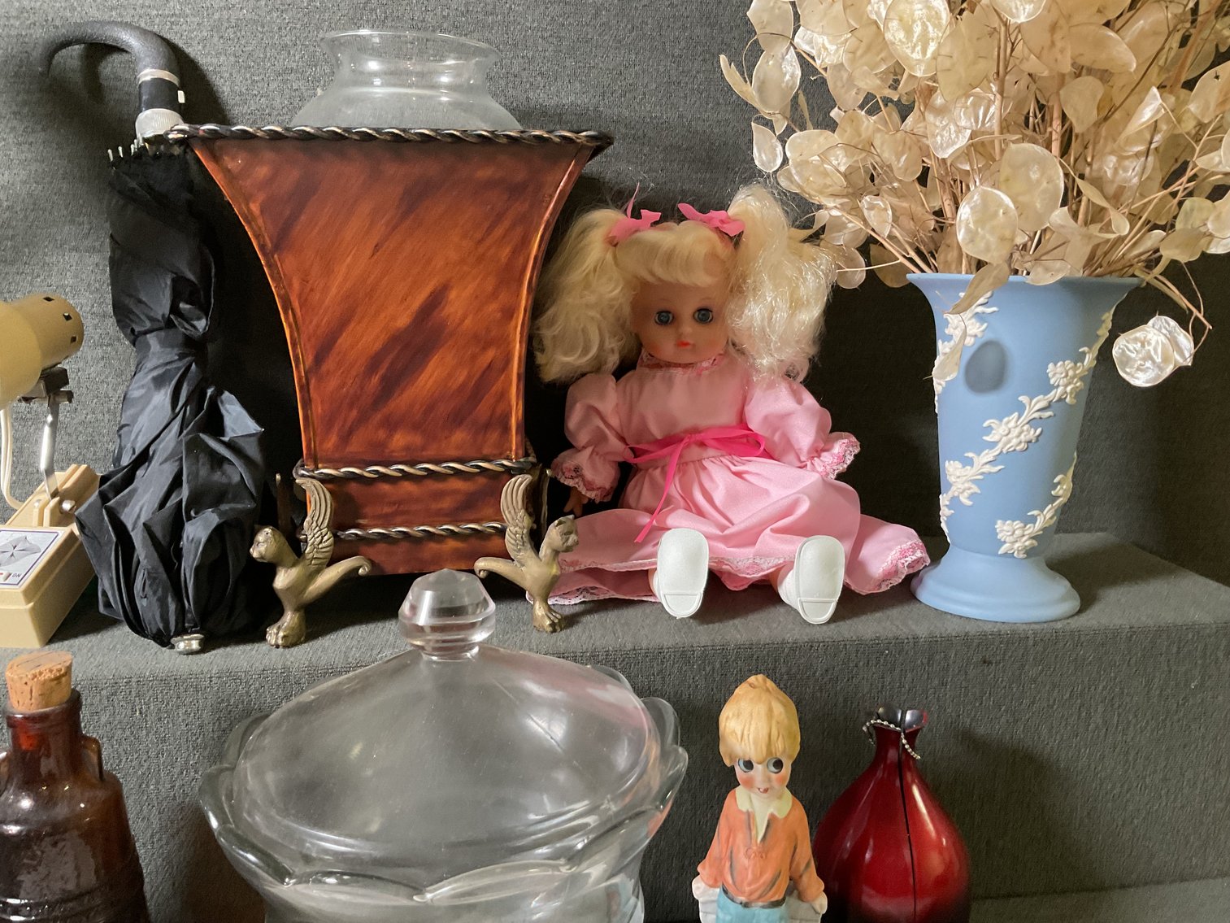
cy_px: 462
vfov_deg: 48.2
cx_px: 615
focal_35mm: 29
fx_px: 1031
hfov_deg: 61.7
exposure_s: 1/60
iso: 250
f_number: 1.8
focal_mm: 3
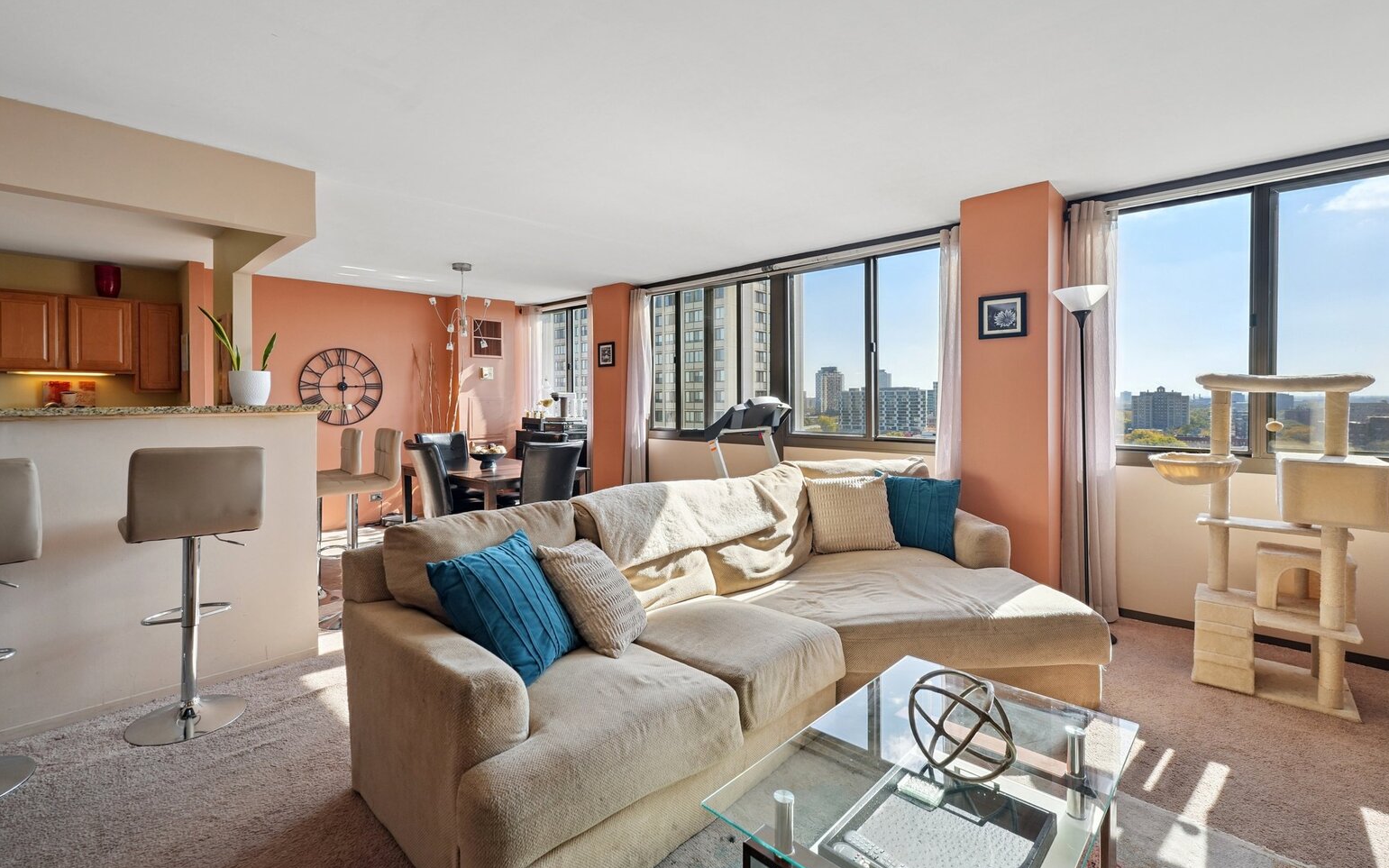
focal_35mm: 15
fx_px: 568
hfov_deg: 101.4
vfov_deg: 74.8
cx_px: 672
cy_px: 435
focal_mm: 14
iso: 400
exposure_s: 1/250
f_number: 8
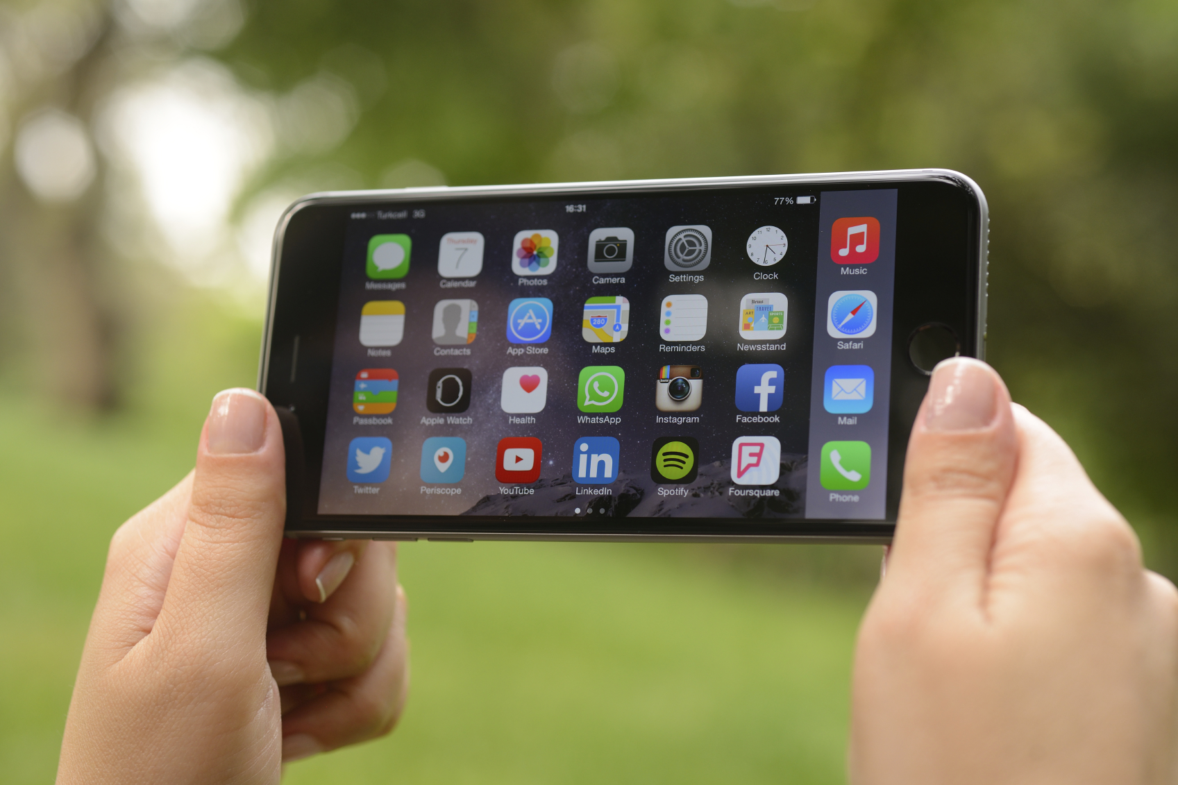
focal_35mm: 60
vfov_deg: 22.6
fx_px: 1963
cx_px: 589
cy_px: 392
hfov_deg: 33.4
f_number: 5
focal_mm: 60
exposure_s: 1/160
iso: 320
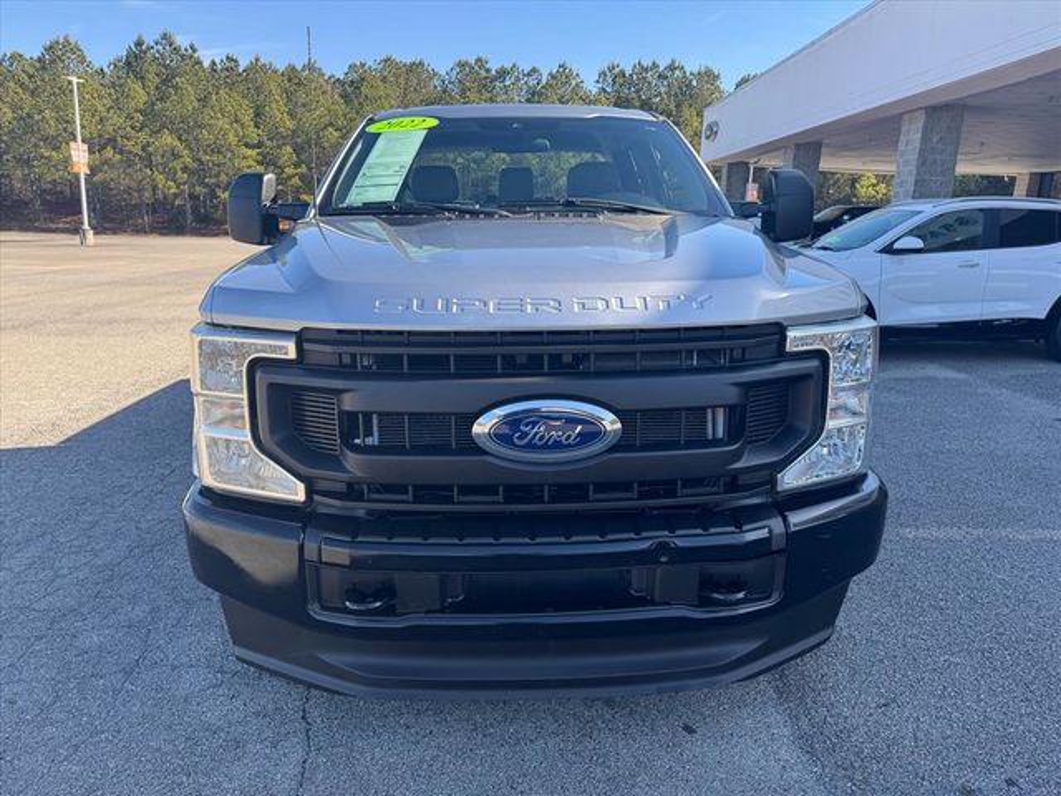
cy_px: 398
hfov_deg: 71.6
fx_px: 736
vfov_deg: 56.8
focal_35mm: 24
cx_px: 530
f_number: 1.78
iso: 80
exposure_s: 1/853
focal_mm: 6.76
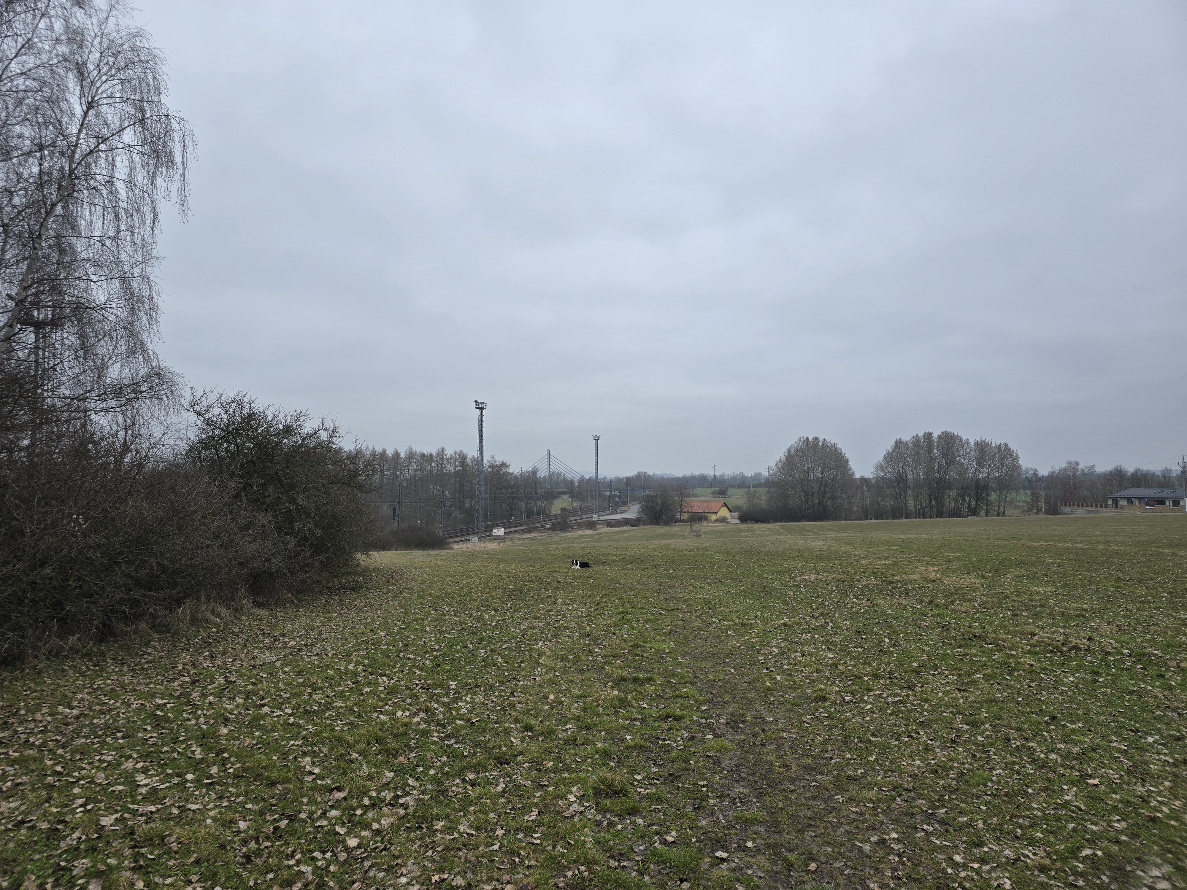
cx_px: 594
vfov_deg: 58.9
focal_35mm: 23
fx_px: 789
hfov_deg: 73.9
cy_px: 445
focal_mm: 6.3
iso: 12
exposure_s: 1/219
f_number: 1.7
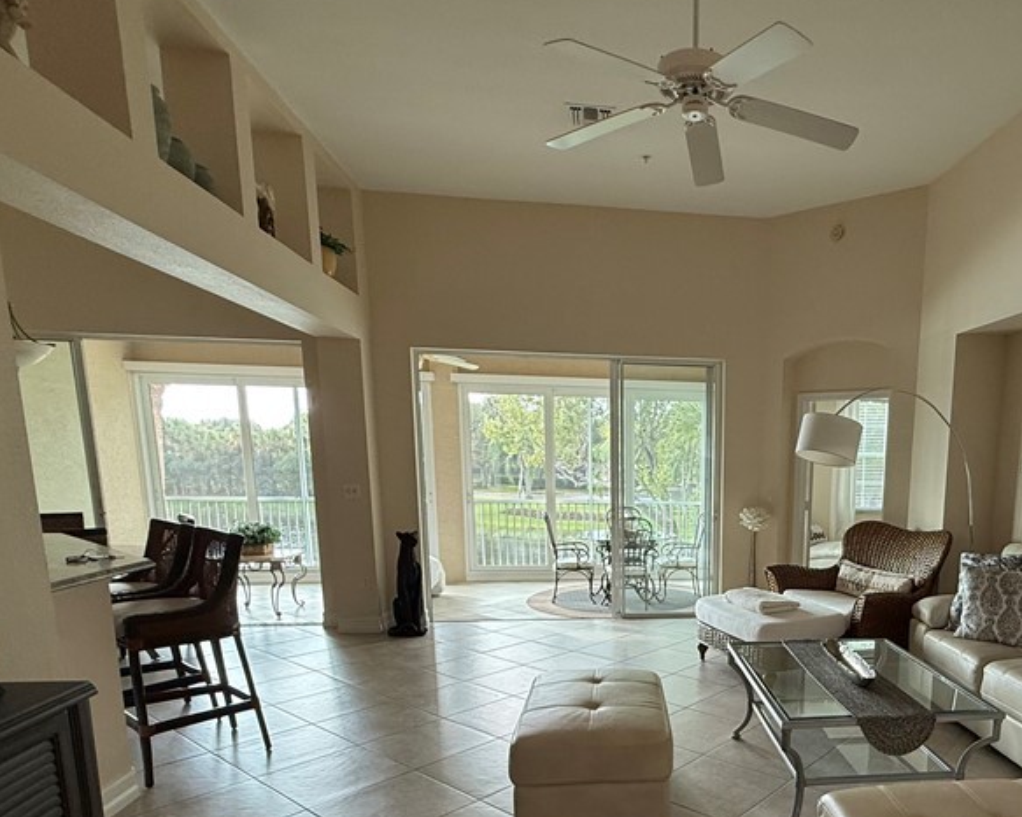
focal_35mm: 24
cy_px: 591
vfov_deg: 56.5
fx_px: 726
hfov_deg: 67.5
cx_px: 715
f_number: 2.2
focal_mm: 2.22
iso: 125
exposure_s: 1/120
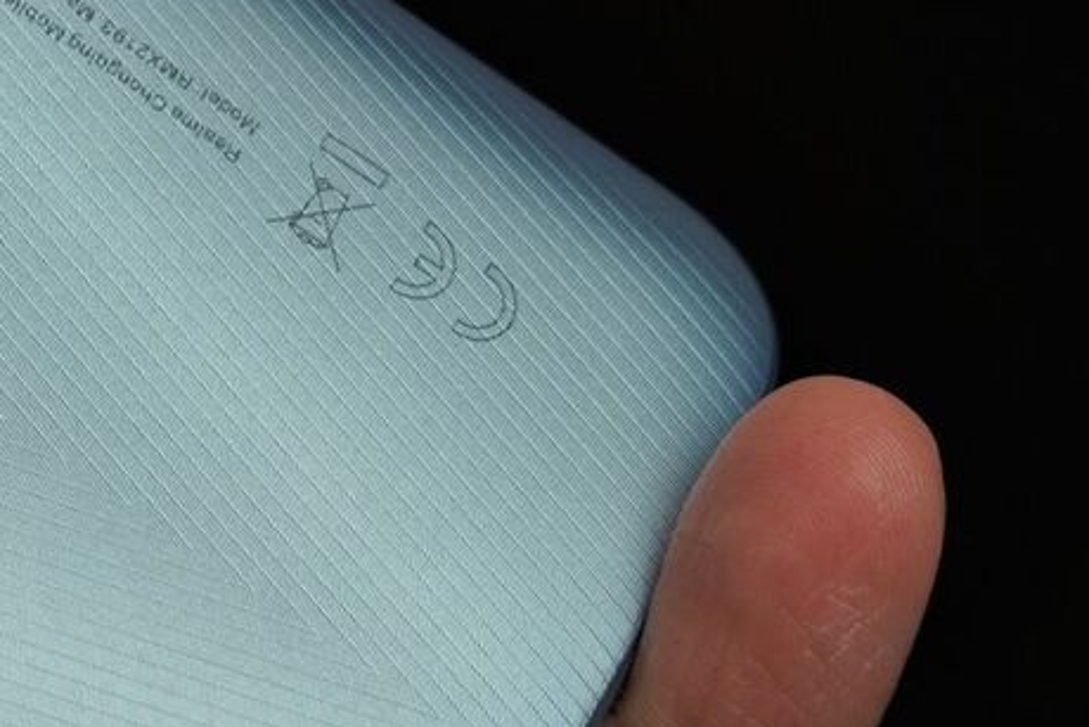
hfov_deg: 11.2
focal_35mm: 171
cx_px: -874
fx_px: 5174
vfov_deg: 8.0
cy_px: 133
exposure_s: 1/200
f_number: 5
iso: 250
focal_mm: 41
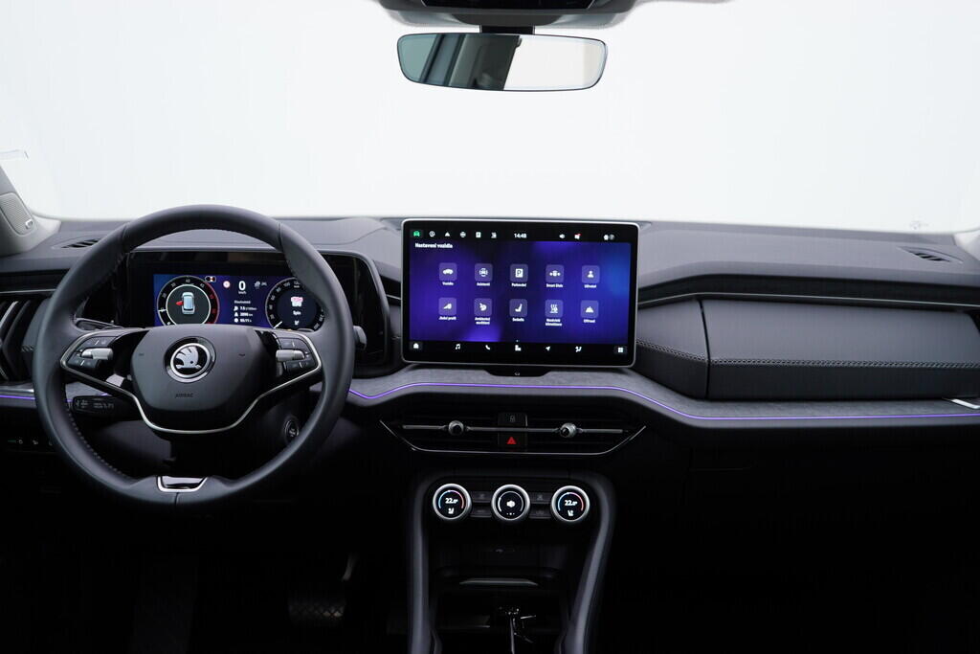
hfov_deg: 53.1
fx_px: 980
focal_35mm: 36
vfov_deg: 36.9
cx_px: 490
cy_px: 327
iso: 125
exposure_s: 1/50
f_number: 3.2
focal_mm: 24
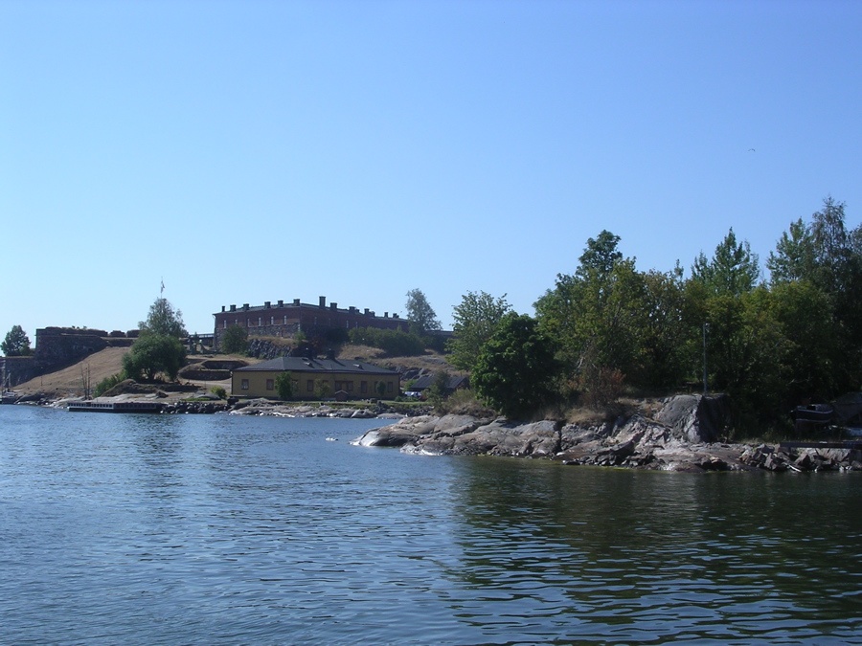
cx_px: 431
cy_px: 323
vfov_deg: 29.7
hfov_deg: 38.9
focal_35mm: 49
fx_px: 1220
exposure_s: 1/318
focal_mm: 7.5
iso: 100
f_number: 6.2
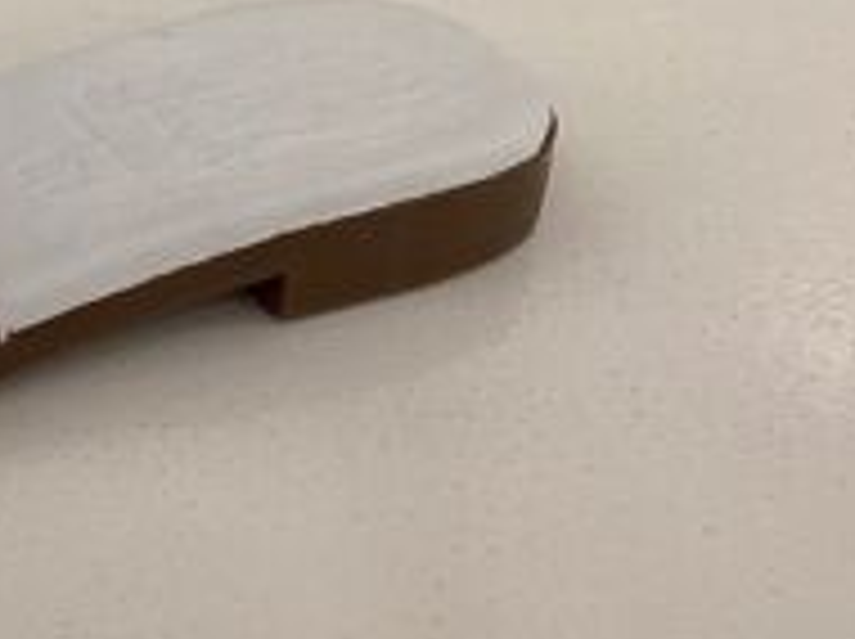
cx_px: -144
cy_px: 32
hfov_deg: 19.0
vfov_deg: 14.9
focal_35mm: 98
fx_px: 2418
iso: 50
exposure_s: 1/100
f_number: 2.4
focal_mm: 3.3
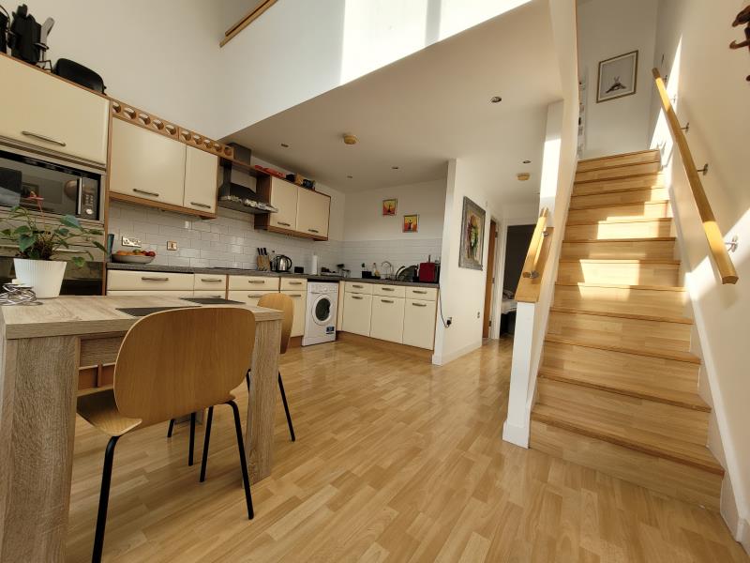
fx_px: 282
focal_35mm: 13
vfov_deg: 89.9
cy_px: 282
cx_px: 375
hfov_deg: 106.2
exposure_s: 1/267
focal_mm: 1.74
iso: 40
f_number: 2.2
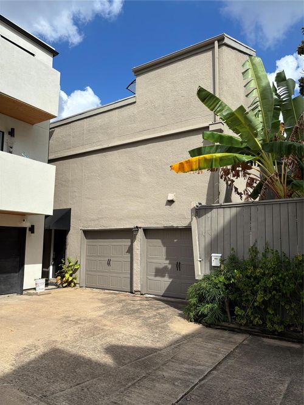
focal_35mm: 26
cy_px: 202
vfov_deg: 67.3
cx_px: 152
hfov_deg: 53.0
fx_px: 305
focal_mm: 5.96
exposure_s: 1/3788
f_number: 1.6
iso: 50
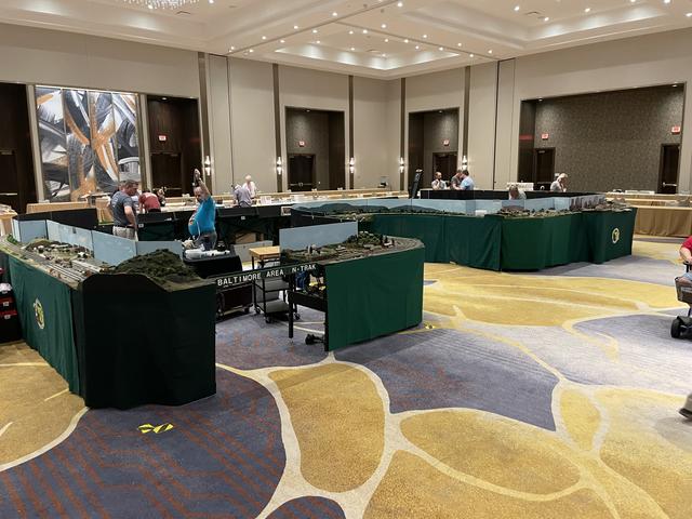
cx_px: 346
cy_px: 260
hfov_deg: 67.3
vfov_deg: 53.1
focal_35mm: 26
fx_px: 520
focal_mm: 4.2
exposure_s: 1/40
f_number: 1.6
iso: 320
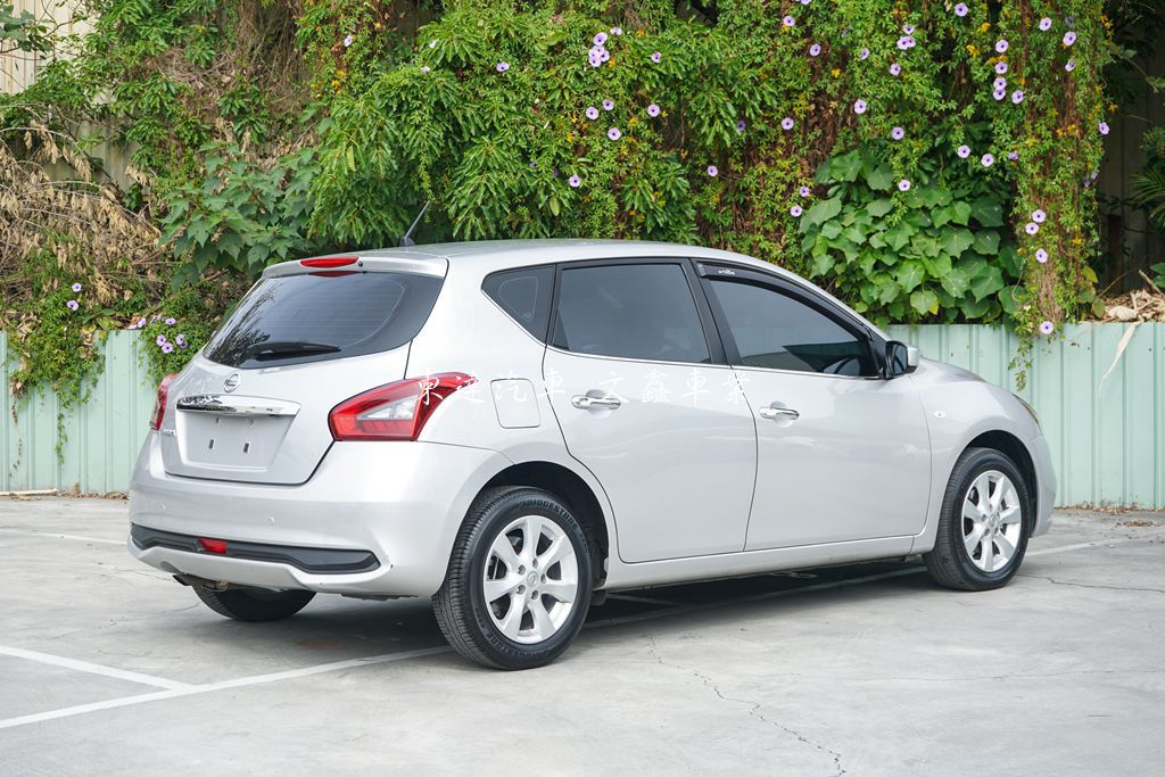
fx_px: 1877
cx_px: 582
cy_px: 388
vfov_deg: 23.4
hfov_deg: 34.5
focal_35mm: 58
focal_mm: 58
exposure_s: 1/125
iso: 100
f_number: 8
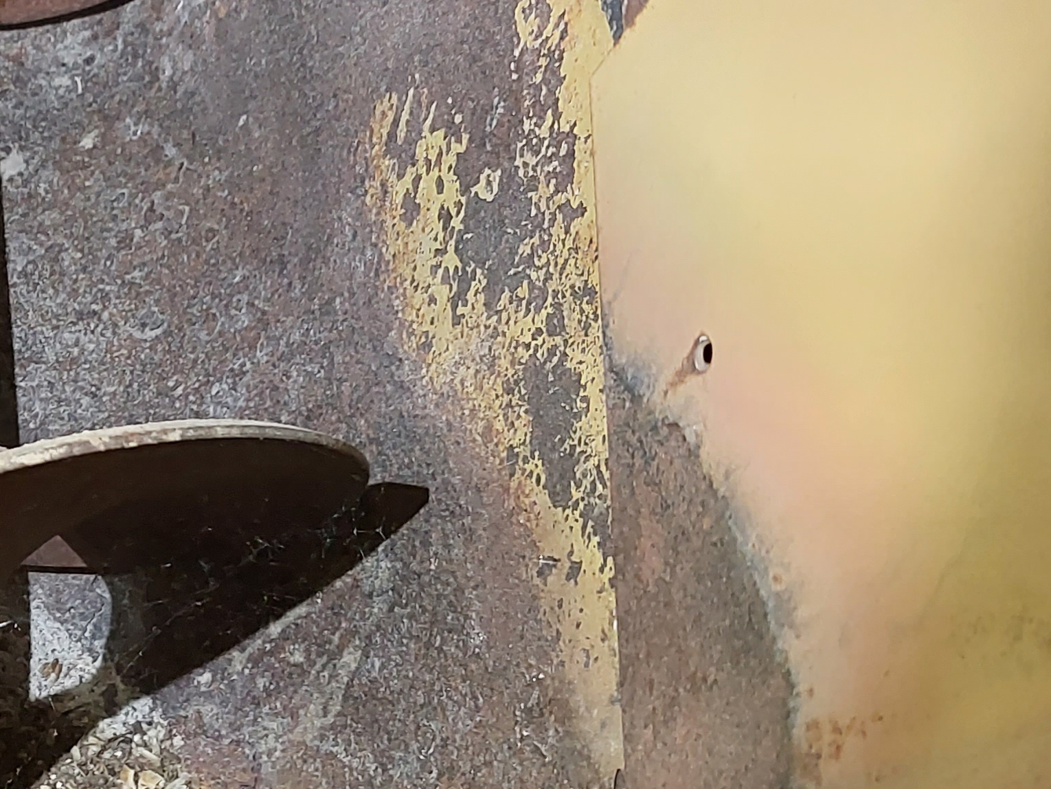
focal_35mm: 72
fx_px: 2186
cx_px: -142
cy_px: 348
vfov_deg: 20.4
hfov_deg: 24.9
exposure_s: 1/60
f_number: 1.8
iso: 125
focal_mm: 4
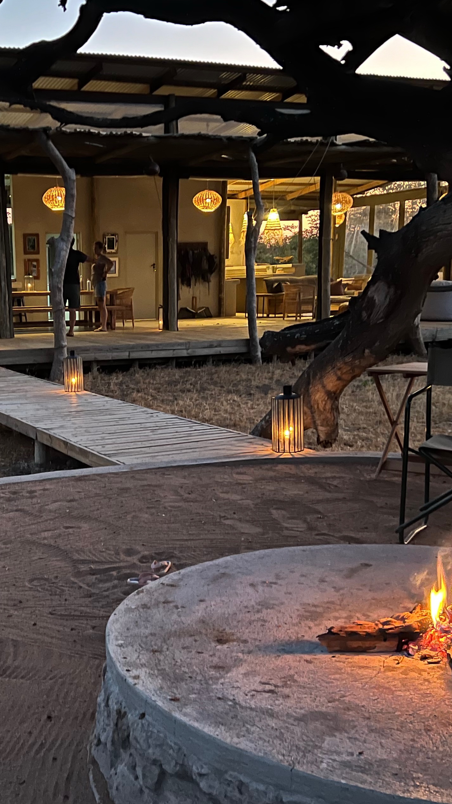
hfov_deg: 26.0
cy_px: 449
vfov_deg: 45.4
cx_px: 81
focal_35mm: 45
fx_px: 959
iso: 1250
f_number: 1.5
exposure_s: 1/23
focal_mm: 5.7
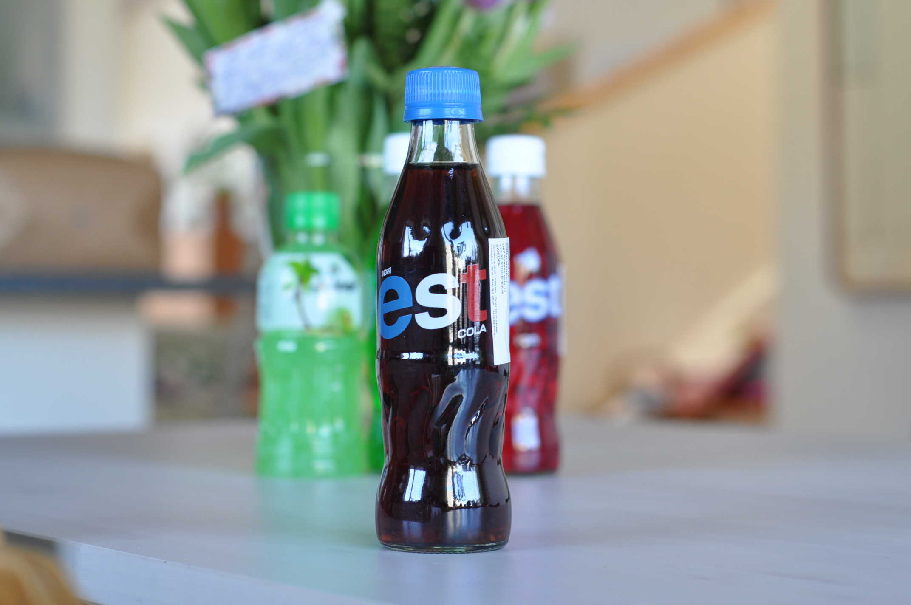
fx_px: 1896
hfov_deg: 27.0
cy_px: 302
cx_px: 456
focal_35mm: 75
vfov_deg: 18.1
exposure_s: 1/60
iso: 400
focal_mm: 50
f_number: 4
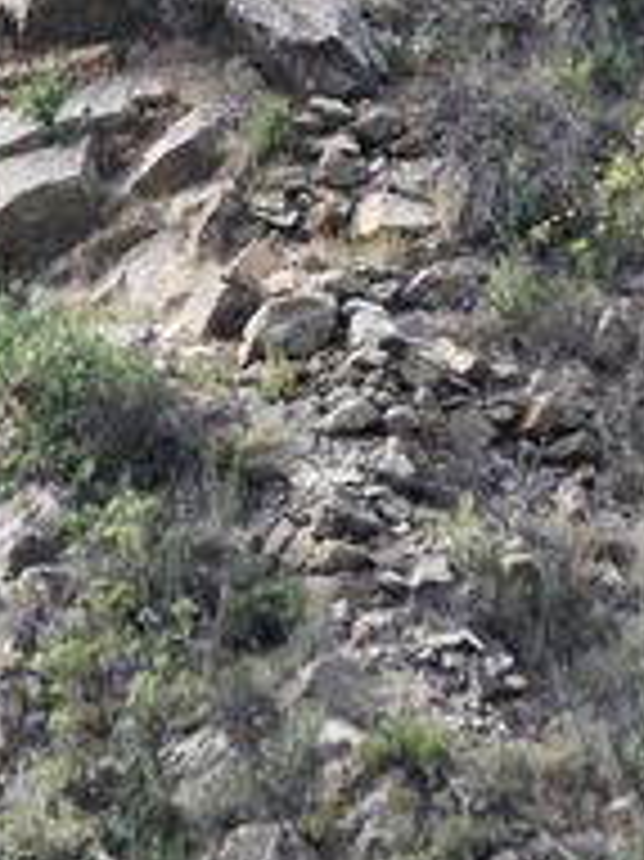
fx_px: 18740
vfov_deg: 2.6
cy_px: -203
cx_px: 288
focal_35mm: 755
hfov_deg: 2.0
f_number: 5.6
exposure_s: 1/500
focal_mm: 95
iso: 250
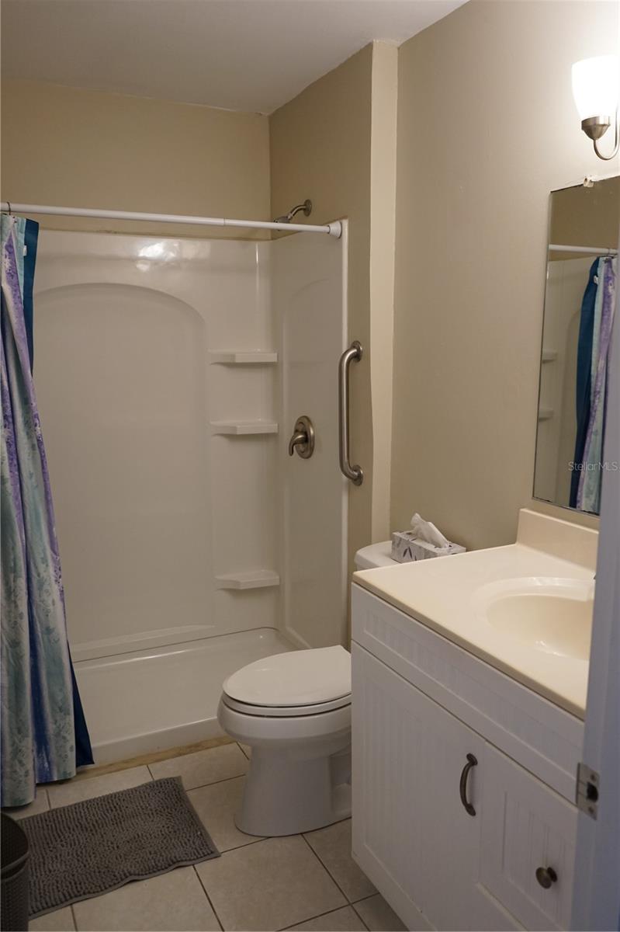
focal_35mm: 28
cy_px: 466
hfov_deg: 46.4
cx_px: 310
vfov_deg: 65.5
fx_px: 724
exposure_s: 1/60
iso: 1250
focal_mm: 28
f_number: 4.5
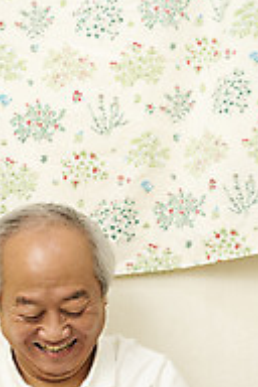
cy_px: 280
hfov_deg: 14.3
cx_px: 136
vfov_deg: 21.1
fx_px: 1032
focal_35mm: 96
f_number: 2.8
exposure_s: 1/125
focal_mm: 46
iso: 320
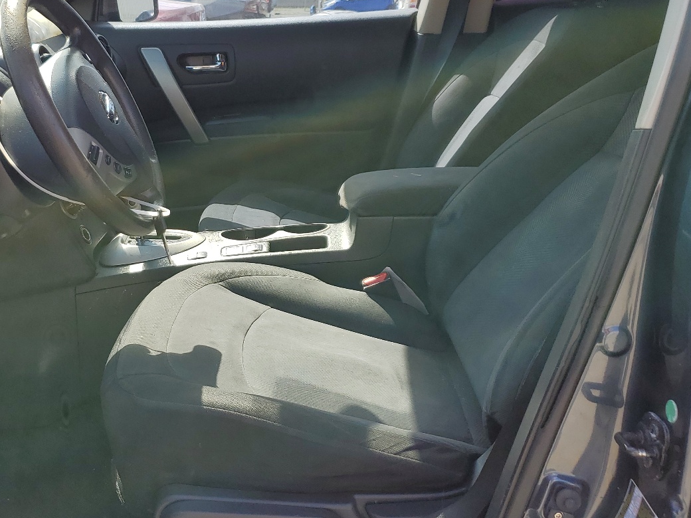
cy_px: 230
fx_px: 798
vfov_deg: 35.9
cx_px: 245
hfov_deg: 46.2
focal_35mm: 40
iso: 50
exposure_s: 1/909
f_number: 1.5
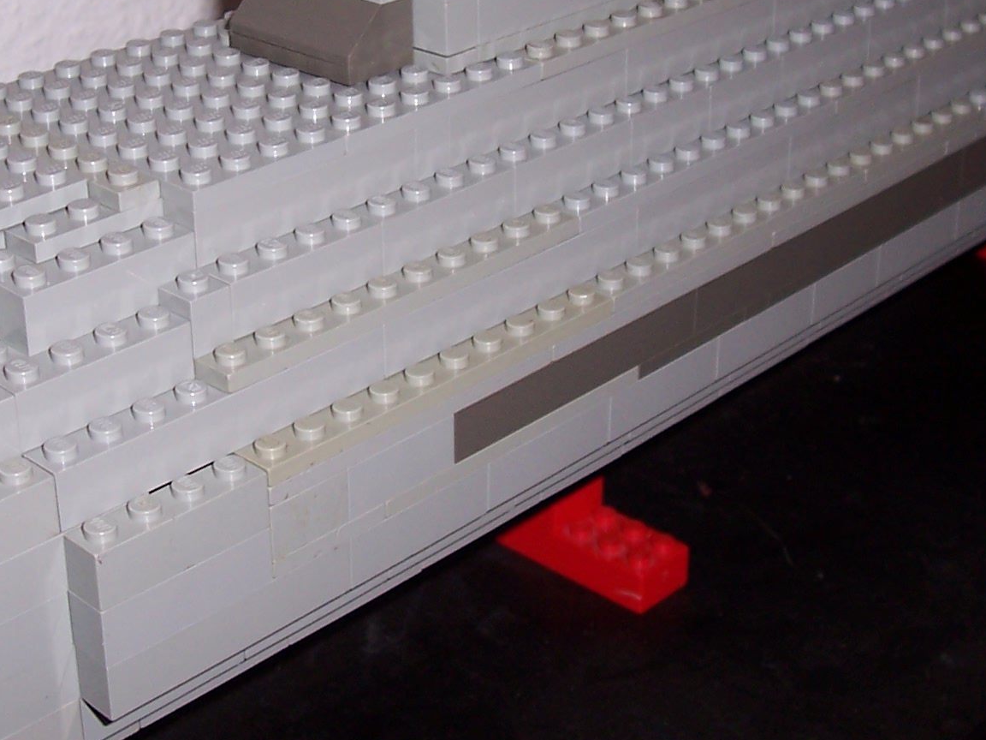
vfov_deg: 21.5
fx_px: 1937
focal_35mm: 68
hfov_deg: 28.3
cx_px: 300
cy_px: 225
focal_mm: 5.6
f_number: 2.7
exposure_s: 1/60
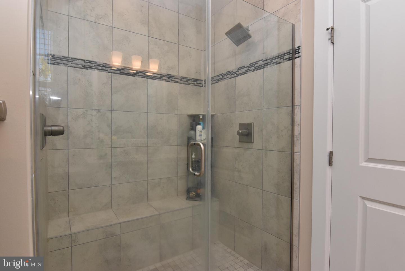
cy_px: 136
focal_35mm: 18
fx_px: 203
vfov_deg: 67.5
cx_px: 202
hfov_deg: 90.0
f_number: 10
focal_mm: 12
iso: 800
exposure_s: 1/125
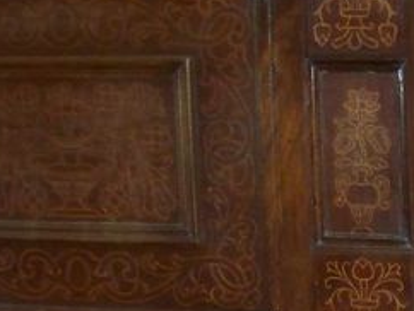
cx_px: 399
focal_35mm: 157
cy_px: 480
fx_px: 1880
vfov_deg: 9.2
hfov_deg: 12.4
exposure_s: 1/30
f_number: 2.8
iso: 200
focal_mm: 6.3
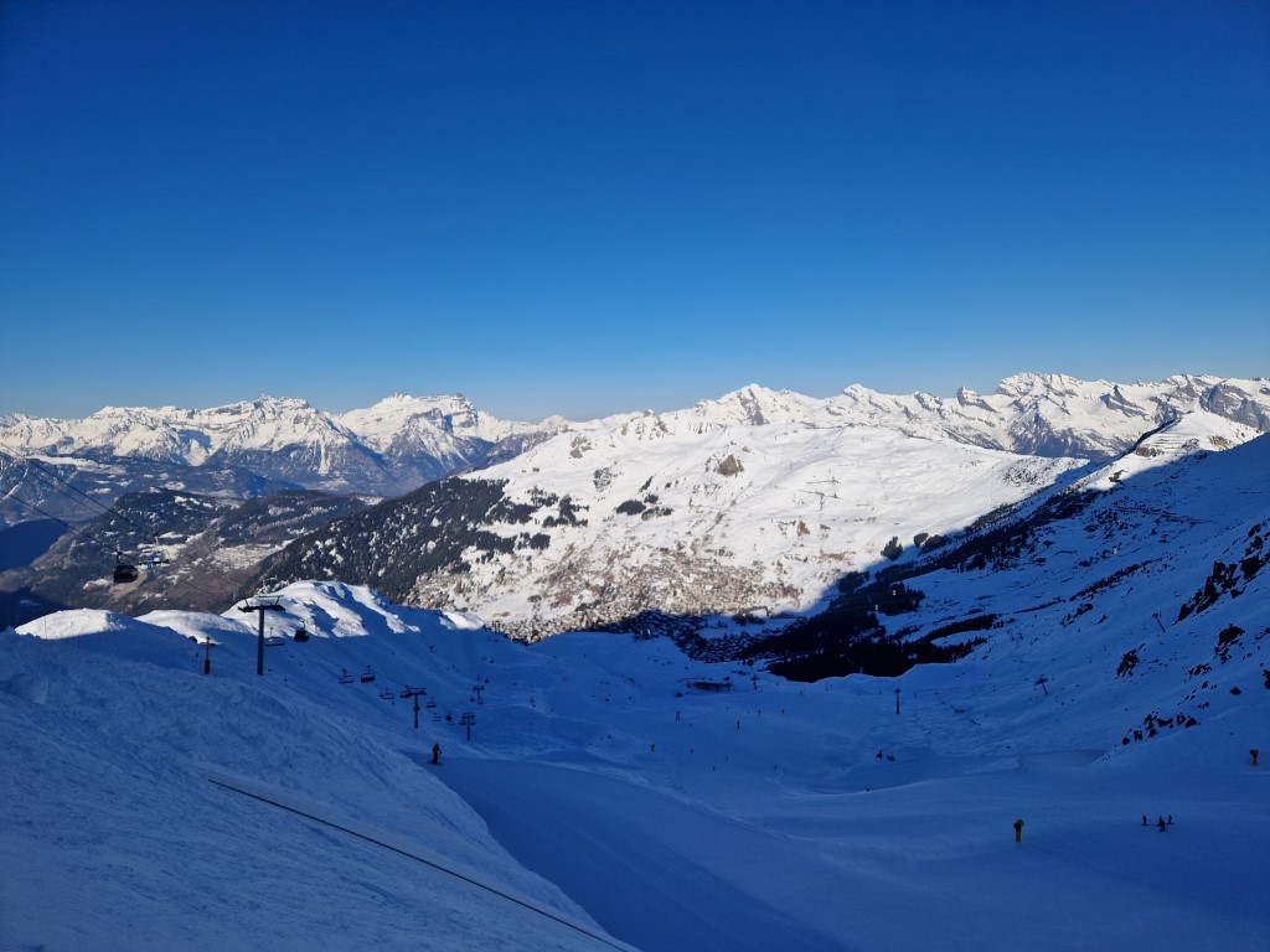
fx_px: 844
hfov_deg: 73.9
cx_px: 635
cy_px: 476
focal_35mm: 23
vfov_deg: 58.9
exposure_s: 1/3592
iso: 50
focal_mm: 5.4
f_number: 1.8
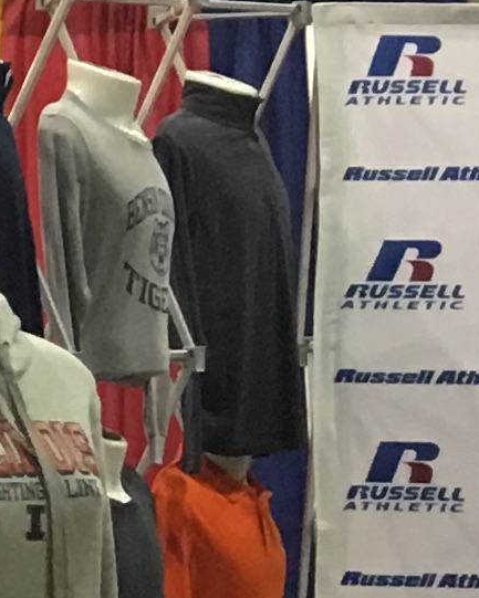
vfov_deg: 9.2
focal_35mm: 211
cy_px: 323
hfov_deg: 5.8
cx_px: -1685
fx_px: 3738
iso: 50
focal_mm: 4.15
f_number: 2.2
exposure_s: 1/15
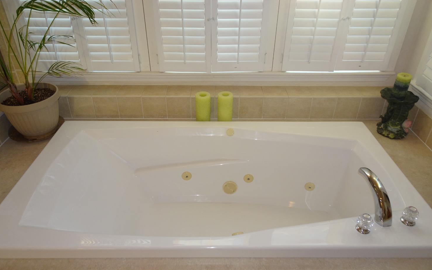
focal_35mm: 26
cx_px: 215
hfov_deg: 70.4
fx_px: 306
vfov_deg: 47.6
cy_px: 126
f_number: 3.5
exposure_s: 1/30
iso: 80
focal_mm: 4.1
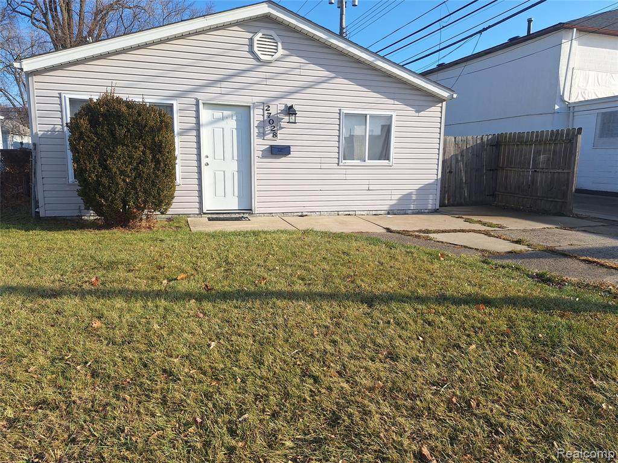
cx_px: 309
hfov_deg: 73.9
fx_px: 411
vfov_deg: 58.9
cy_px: 232
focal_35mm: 23
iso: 40
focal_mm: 5.54
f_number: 1.8
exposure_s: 1/1618
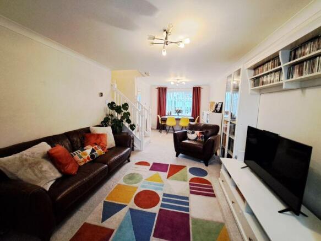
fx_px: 121
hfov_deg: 106.2
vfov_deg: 89.9
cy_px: 120
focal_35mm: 13
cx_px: 160
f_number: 2.2
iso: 250
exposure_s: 1/50
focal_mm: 1.74
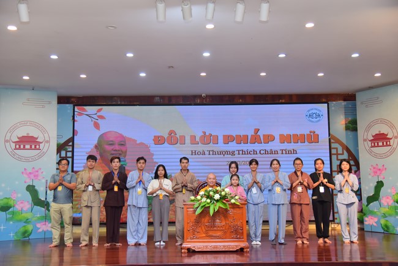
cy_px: 133
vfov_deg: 29.3
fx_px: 509
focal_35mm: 46
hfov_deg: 42.7
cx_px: 199
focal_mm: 46
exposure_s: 1/160
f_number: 4.5
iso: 1250
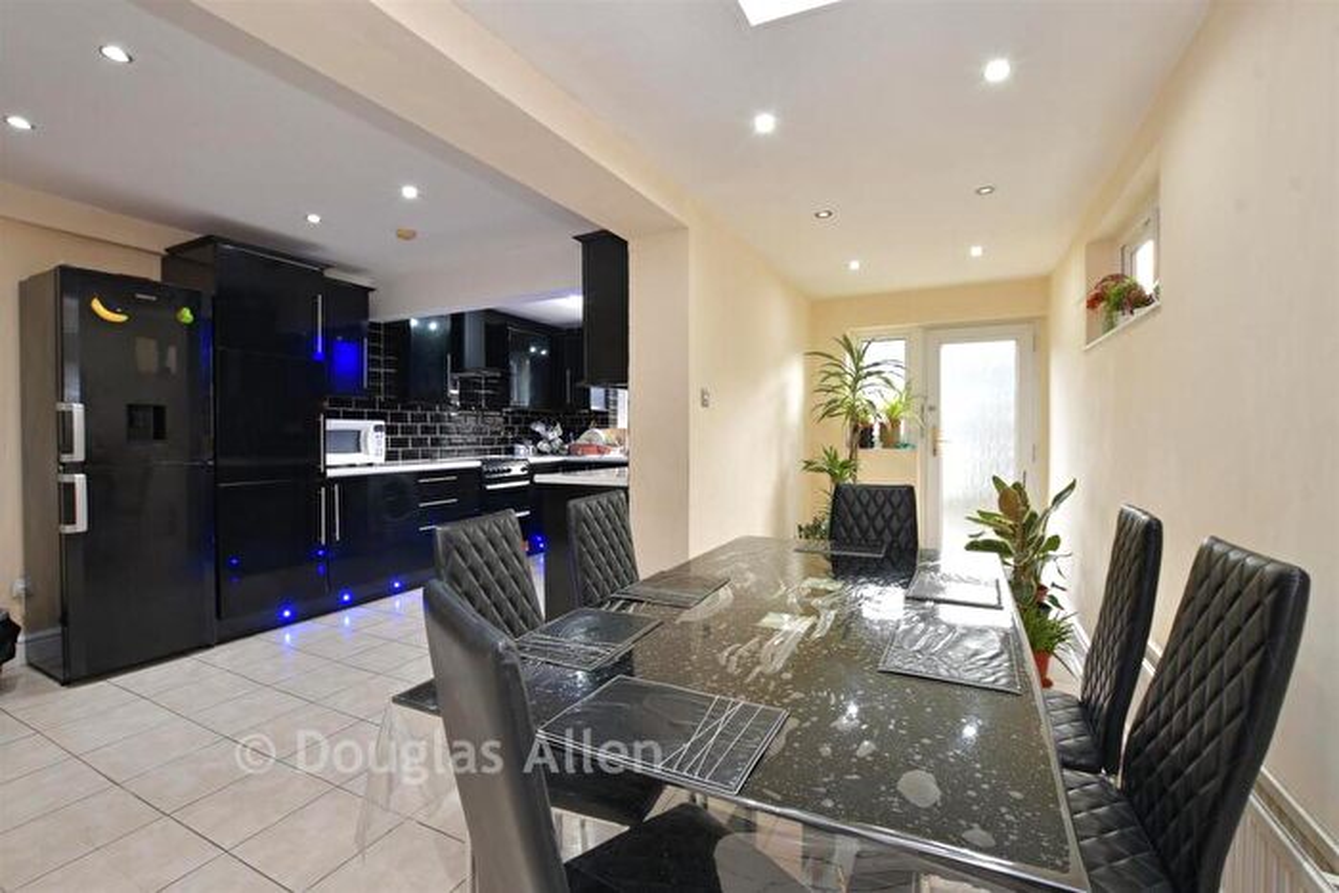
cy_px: 446
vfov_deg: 77.4
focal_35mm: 15
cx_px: 670
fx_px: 558
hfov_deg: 100.4
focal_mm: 10
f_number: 8
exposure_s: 1/2.5
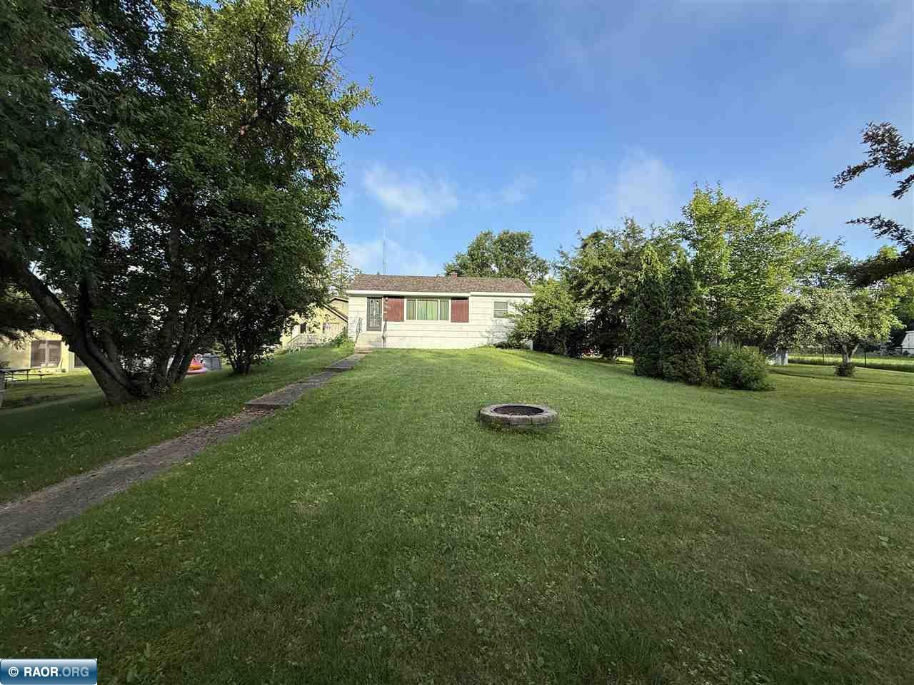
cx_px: 457
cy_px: 342
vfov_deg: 85.7
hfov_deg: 102.1
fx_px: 370
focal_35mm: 14
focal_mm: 2.22
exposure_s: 1/864
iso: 50
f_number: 2.2
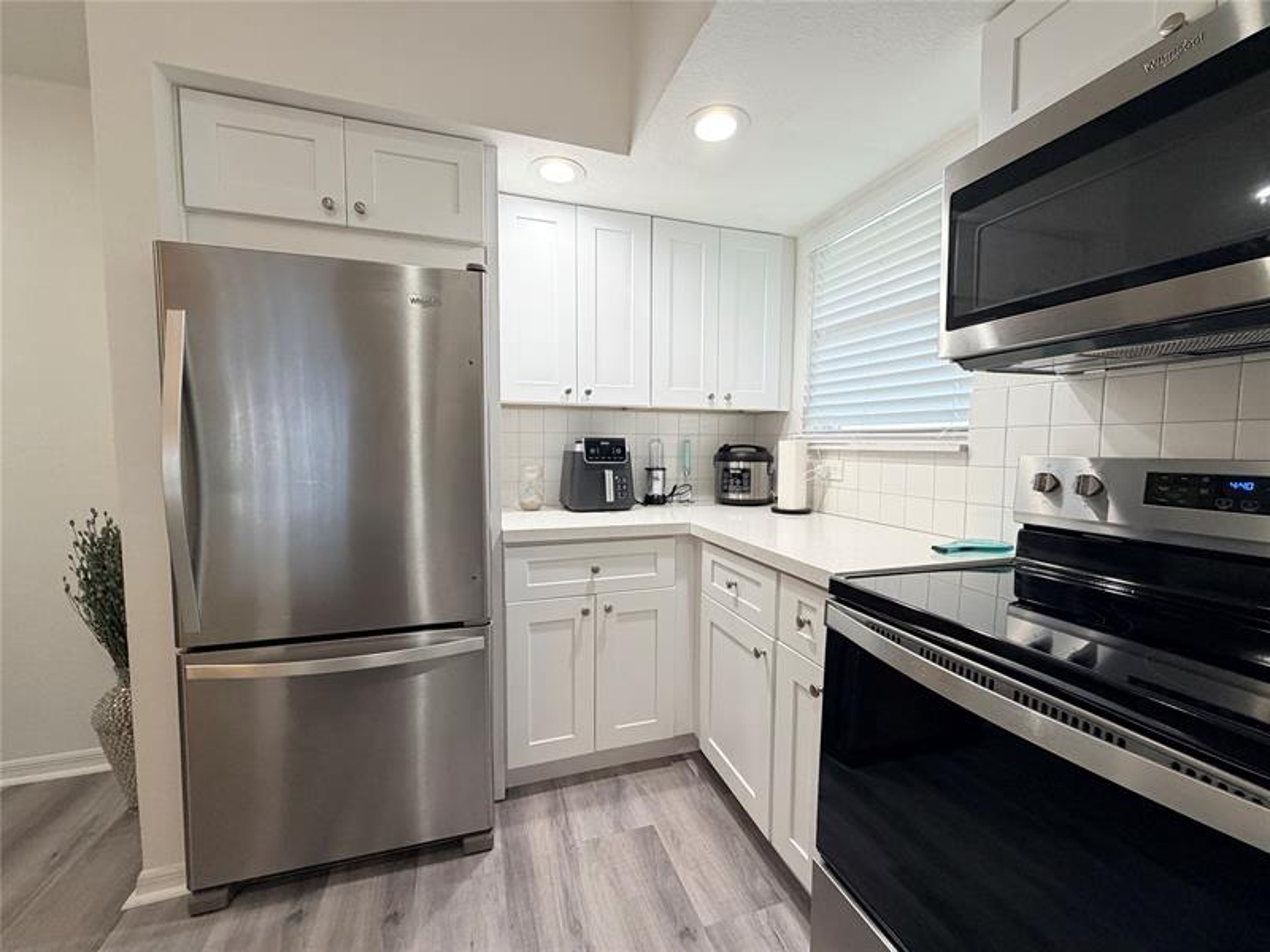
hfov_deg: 102.1
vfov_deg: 85.7
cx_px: 635
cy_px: 476
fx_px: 514
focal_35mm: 14
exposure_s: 1/120
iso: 250
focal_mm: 2.22
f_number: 2.2
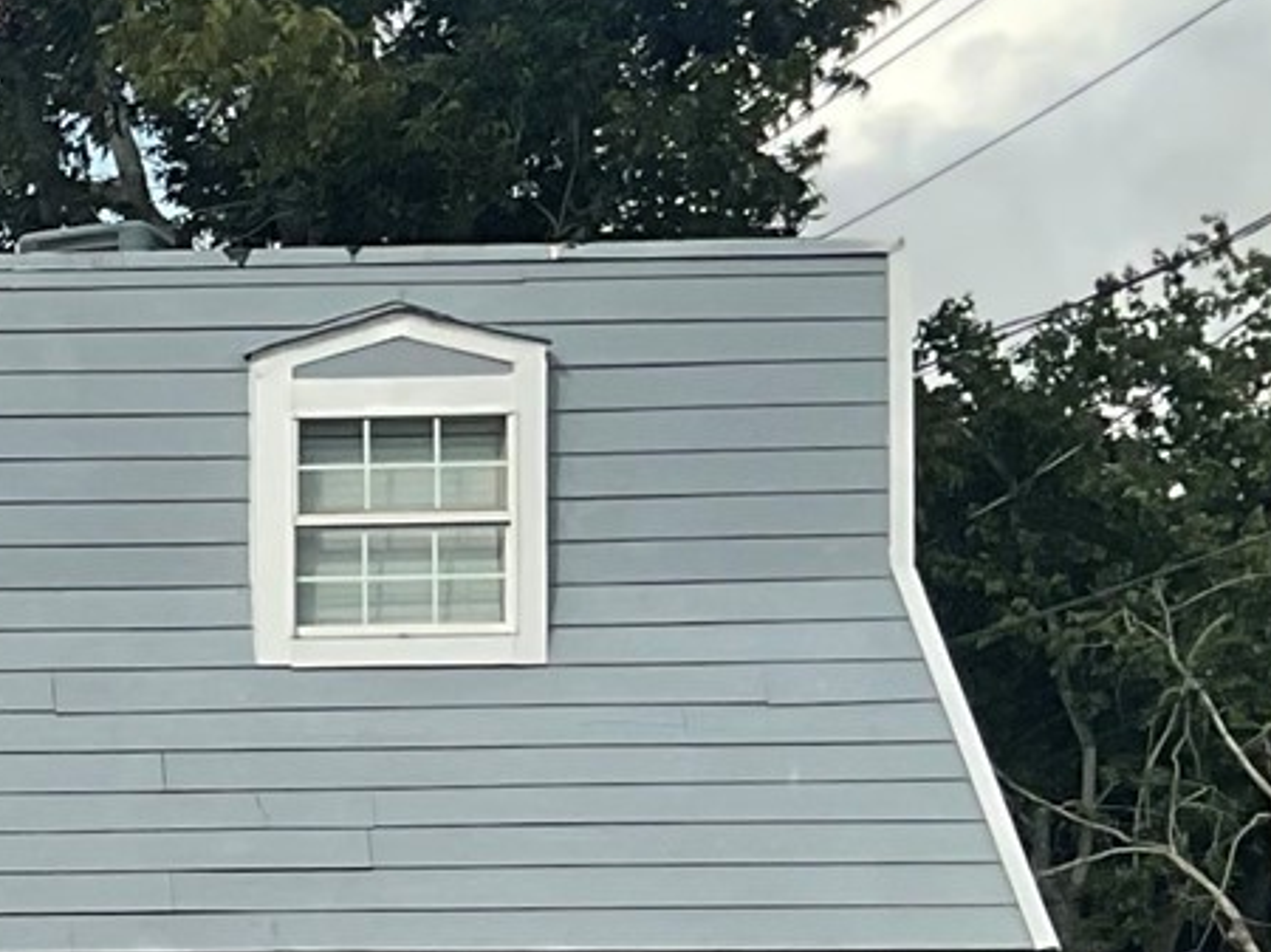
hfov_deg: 13.5
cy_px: 1175
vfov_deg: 11.0
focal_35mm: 132
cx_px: -991
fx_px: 4844
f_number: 1.8
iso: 16
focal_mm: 3
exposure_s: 1/1848
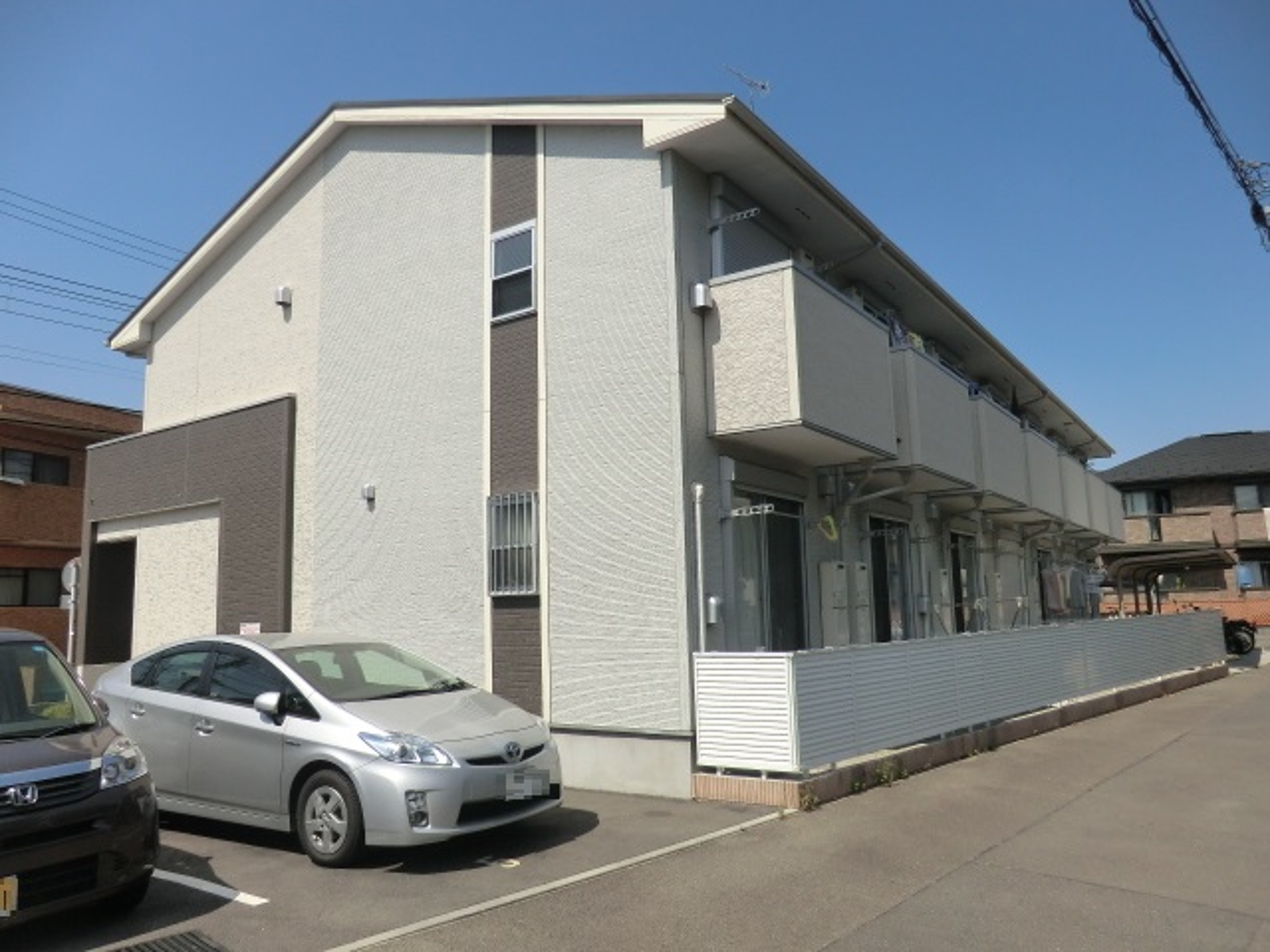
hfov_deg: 71.6
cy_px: 476
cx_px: 635
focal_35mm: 24
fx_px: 881
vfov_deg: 56.8
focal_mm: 4.3
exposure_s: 1/320
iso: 80
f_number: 7.5
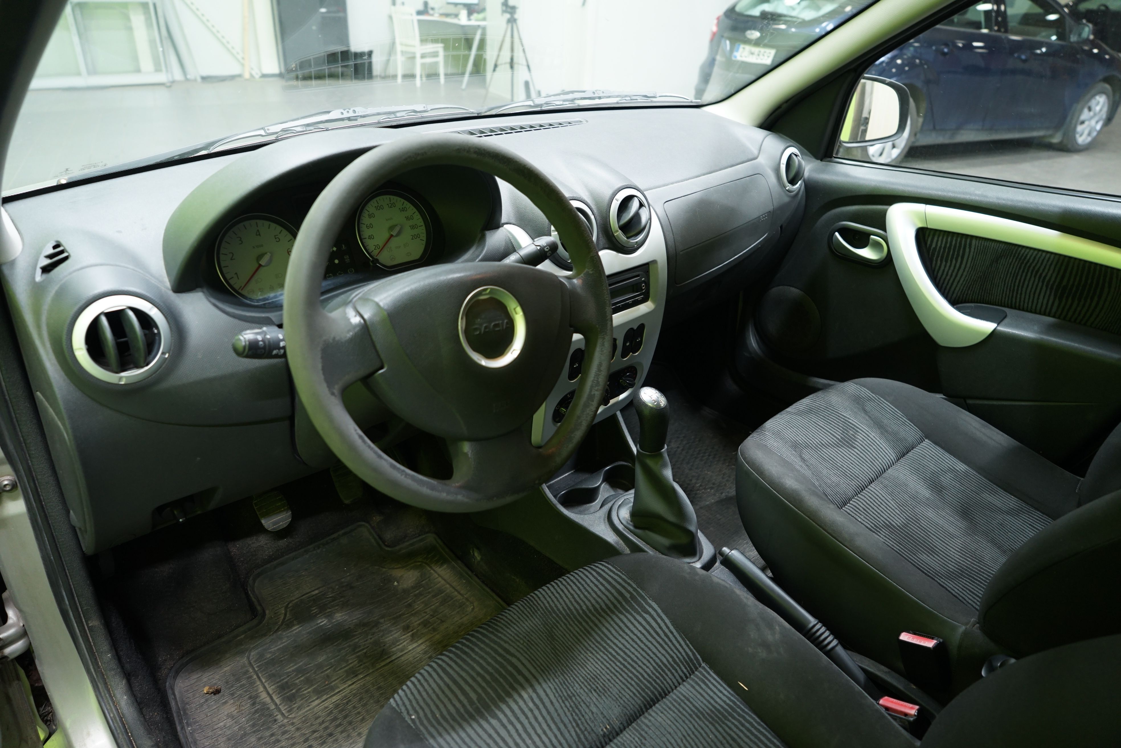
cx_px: 560
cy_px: 374
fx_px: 747
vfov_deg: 53.1
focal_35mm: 24
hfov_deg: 73.7
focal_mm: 24
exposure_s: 1/20
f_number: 4.5
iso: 800
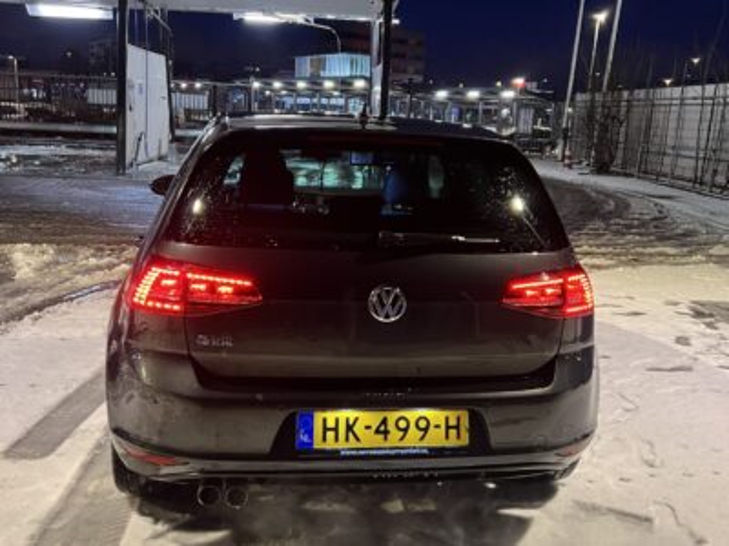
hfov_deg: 67.3
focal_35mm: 26
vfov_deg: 53.1
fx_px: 548
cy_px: 273
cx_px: 364
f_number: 1.5
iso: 400
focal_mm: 5.7
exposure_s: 1/33
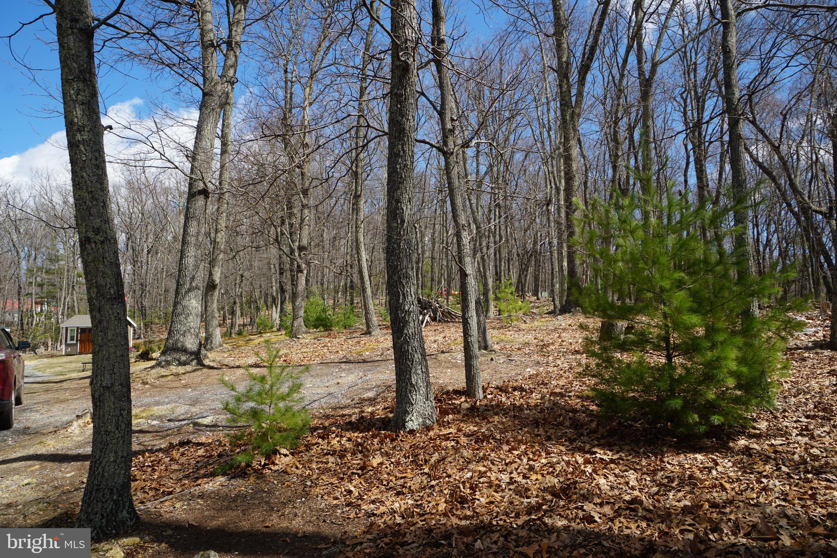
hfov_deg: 70.4
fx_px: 593
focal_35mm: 26
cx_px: 418
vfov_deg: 50.4
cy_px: 279
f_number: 10
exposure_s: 1/100
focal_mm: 17
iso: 100
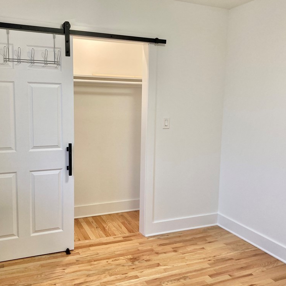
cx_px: 131
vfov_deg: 48.5
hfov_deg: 48.4
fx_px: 318
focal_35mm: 34
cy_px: 143
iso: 80
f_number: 1.8
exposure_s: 1/60
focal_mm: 3.99
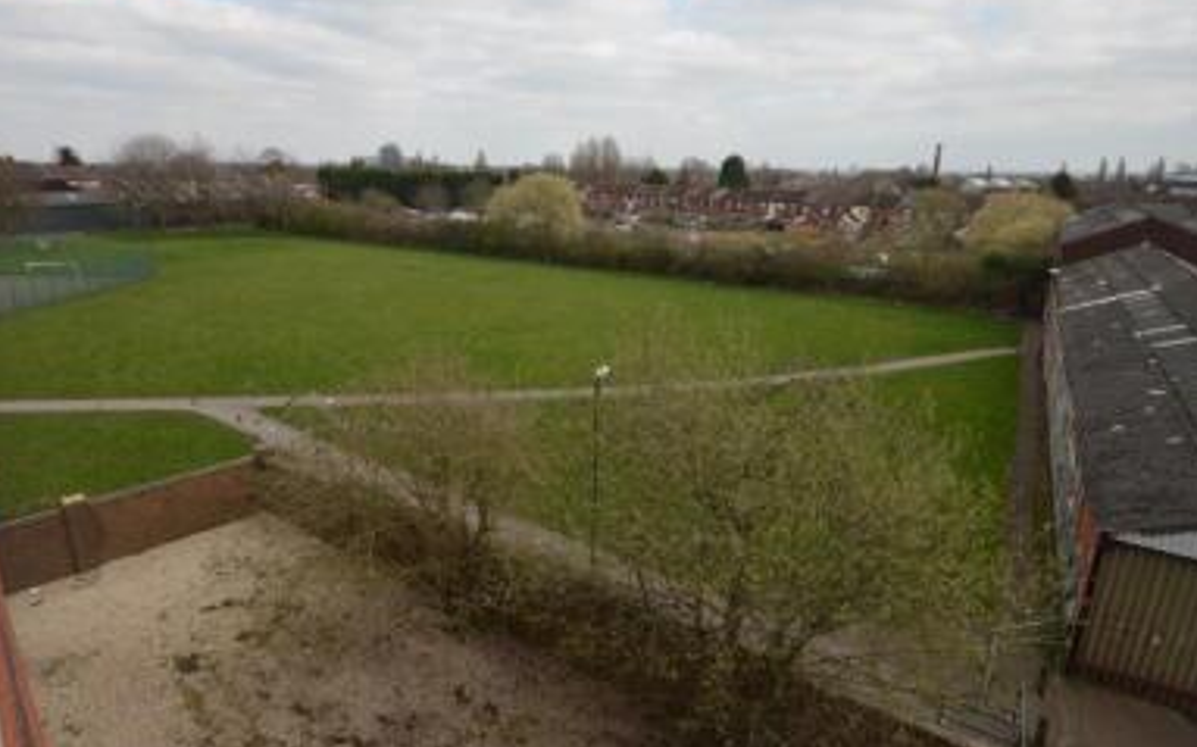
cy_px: 352
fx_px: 620
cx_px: 559
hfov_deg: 87.9
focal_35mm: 19
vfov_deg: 62.1
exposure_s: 1/200
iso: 100
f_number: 8
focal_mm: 10
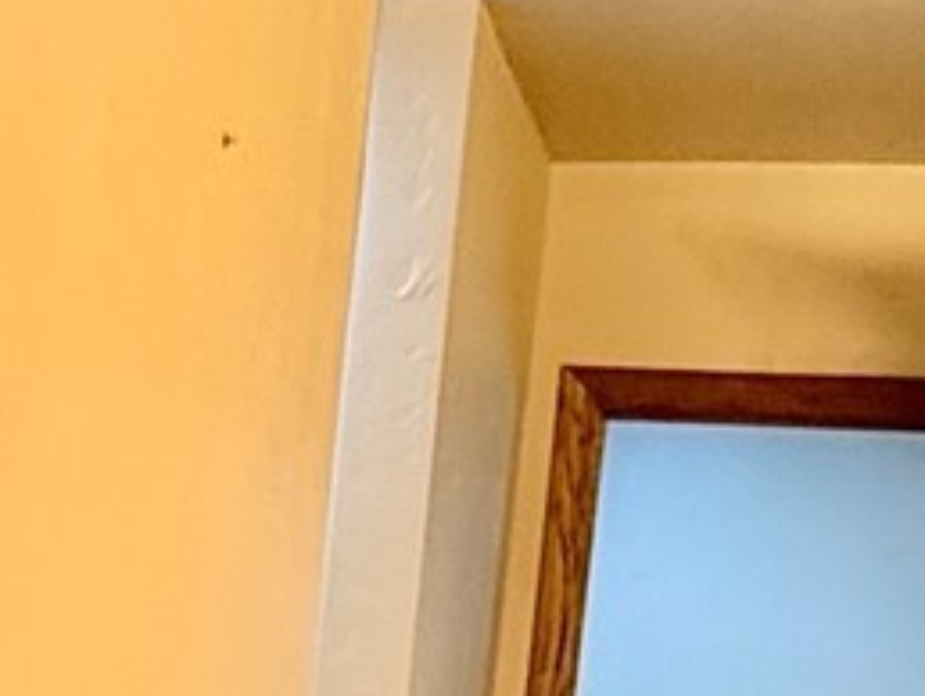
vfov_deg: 13.1
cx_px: -111
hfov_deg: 18.1
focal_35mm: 104
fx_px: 2782
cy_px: 1173
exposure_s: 1/60
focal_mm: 2.22
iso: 320
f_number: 2.2
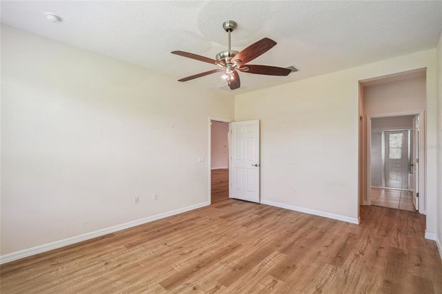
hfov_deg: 100.4
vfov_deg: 77.2
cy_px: 147
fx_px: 184
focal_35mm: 15
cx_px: 221
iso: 100
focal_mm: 10
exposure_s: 1/20
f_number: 7.1
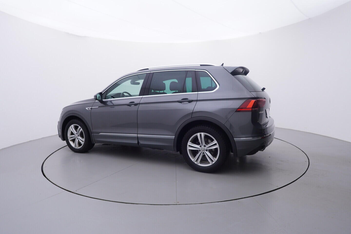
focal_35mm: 22
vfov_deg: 56.2
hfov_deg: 77.3
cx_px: 176
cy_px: 117
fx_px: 219
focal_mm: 15
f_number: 5
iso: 200
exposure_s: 1/80
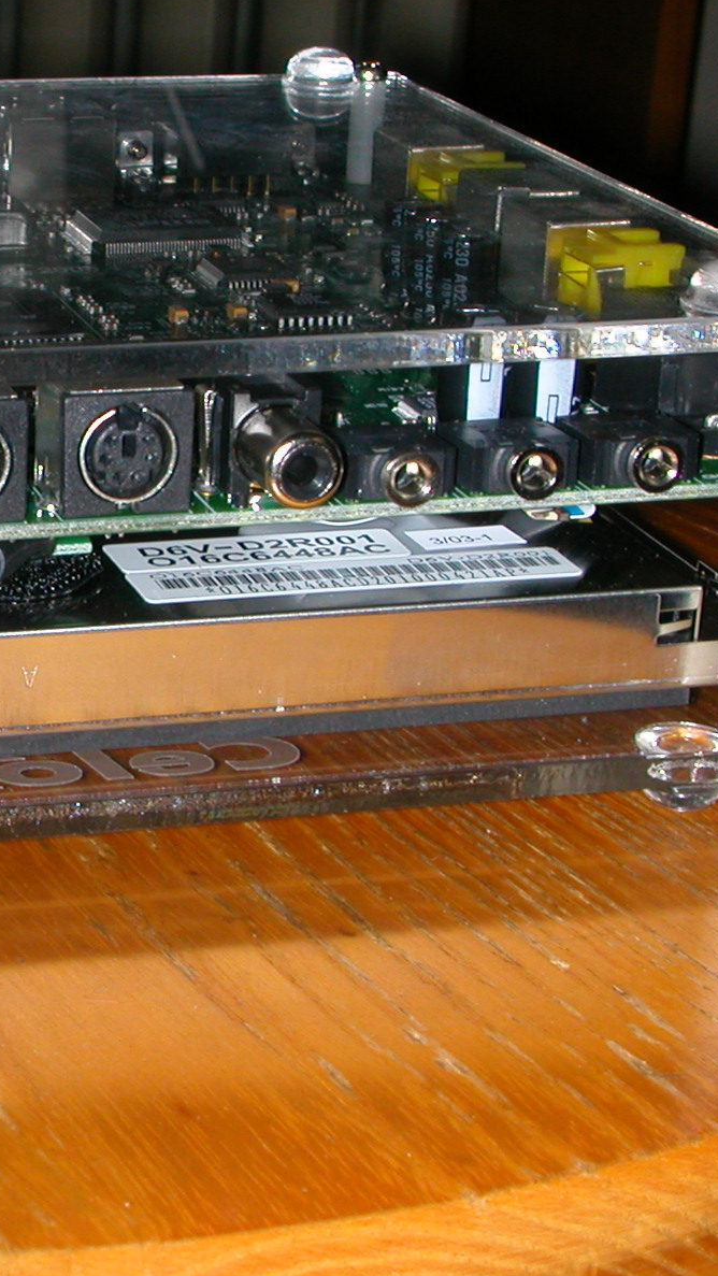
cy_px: 641
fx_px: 3180
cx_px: -43
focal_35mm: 94
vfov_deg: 22.7
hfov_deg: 12.7
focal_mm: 9.7
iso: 100
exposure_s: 1/59.9
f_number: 5.9
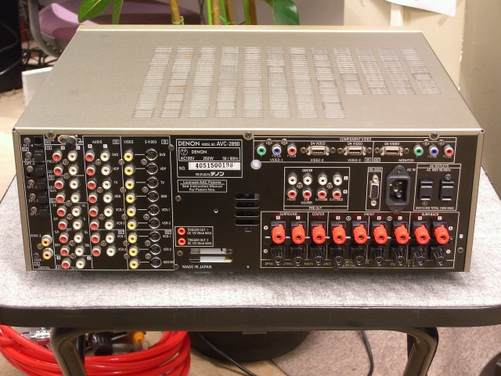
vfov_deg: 21.6
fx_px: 984
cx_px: 250
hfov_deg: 28.6
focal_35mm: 68
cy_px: 188
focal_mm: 14.2
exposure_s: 1/6
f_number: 4
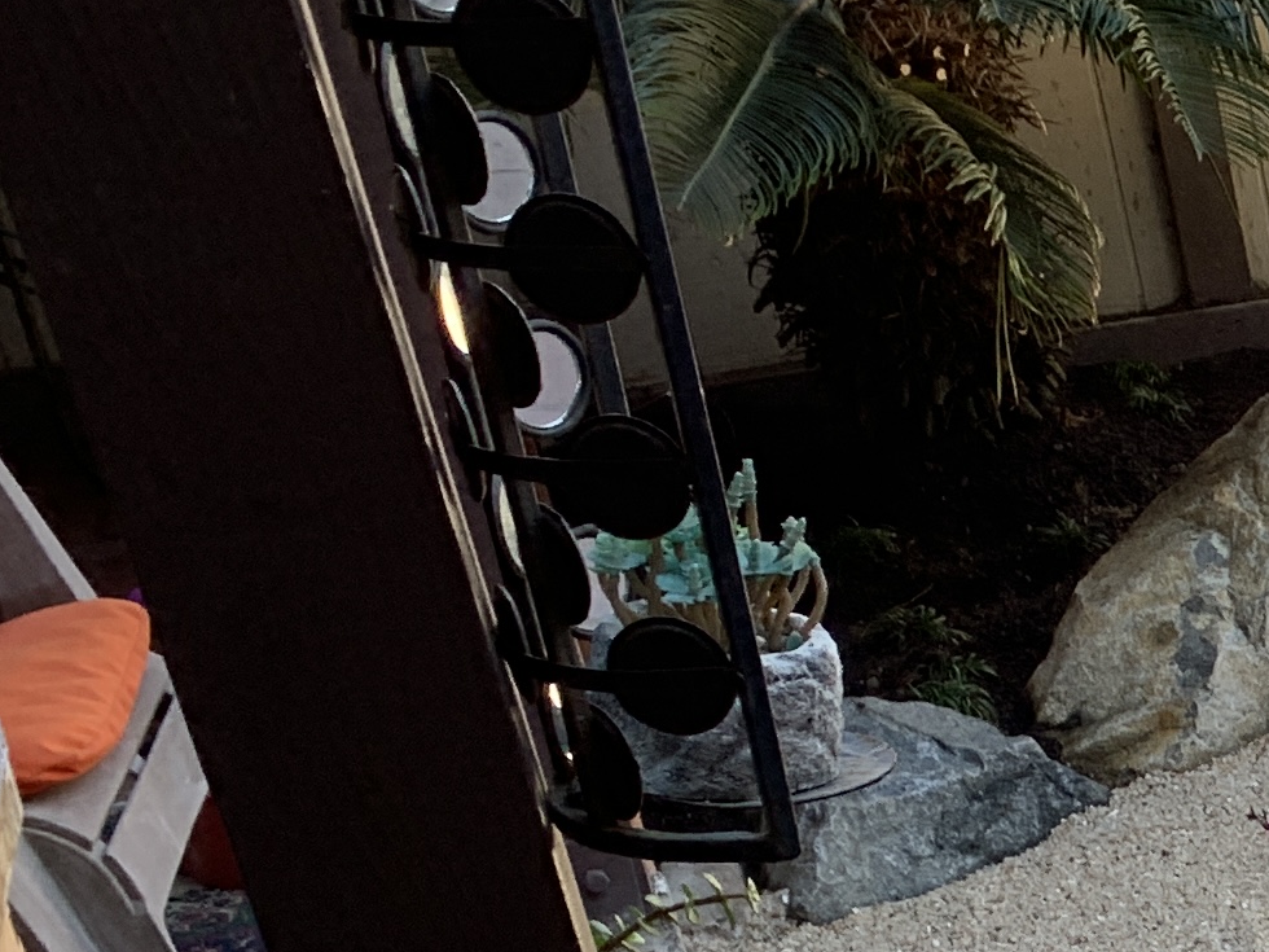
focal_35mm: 107
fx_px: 3923
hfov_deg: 14.8
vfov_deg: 13.2
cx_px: 2600
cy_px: 1365
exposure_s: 1/238
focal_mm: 4.25
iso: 25
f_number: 1.8
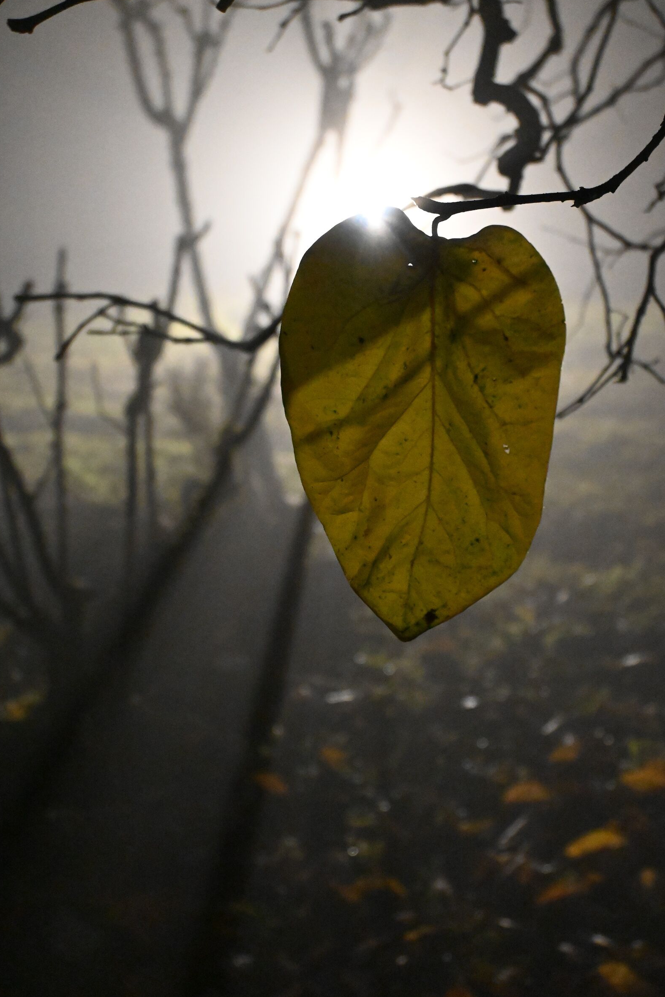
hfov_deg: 21.7
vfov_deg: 32.1
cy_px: 502
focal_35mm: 63
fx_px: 1732
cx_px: 334
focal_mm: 41
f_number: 5.6
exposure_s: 1/13
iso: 12800
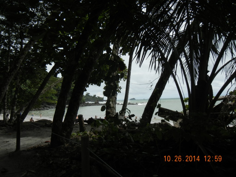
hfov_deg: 60.0
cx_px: 118
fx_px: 205
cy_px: 88
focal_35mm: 30
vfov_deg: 46.8
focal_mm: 5.4
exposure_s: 1/551
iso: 160
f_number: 7
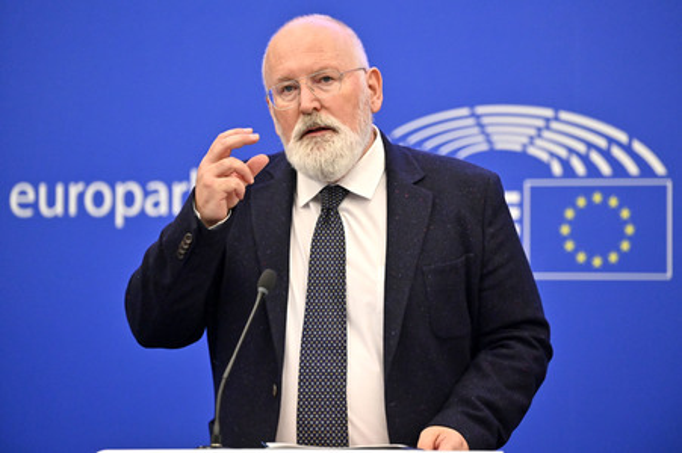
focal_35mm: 155
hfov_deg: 13.3
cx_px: 341
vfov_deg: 8.8
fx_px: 2934
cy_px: 226
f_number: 2.8
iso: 5000
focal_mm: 155
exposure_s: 1/1000
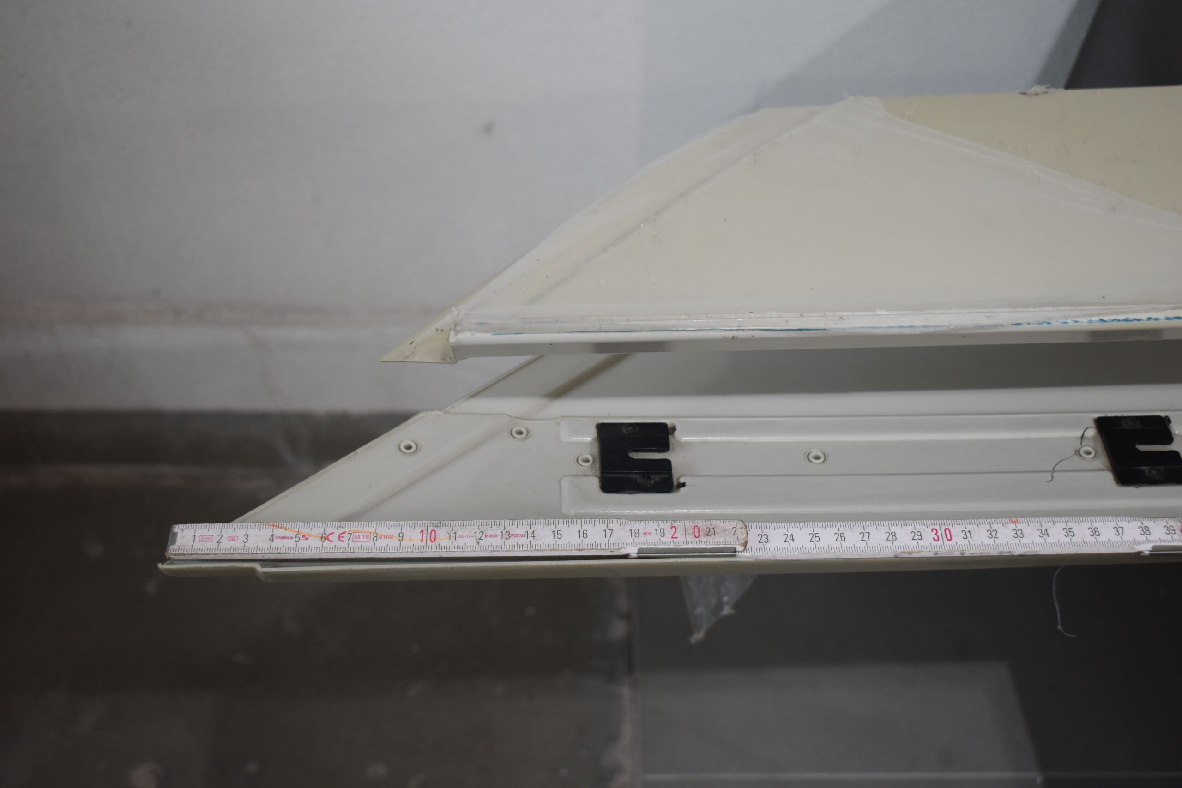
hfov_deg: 38.9
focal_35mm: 51
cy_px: 394
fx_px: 1674
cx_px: 591
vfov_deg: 26.5
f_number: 4.5
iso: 800
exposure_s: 1/250
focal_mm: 34
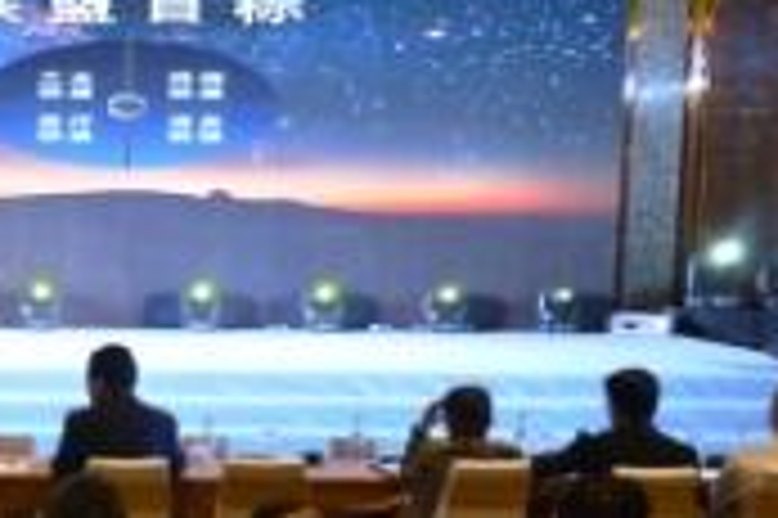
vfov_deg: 19.2
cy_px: 417
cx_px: -36
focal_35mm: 70
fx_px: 1511
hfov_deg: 26.9
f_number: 3.5
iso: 800
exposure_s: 1/50
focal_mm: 18
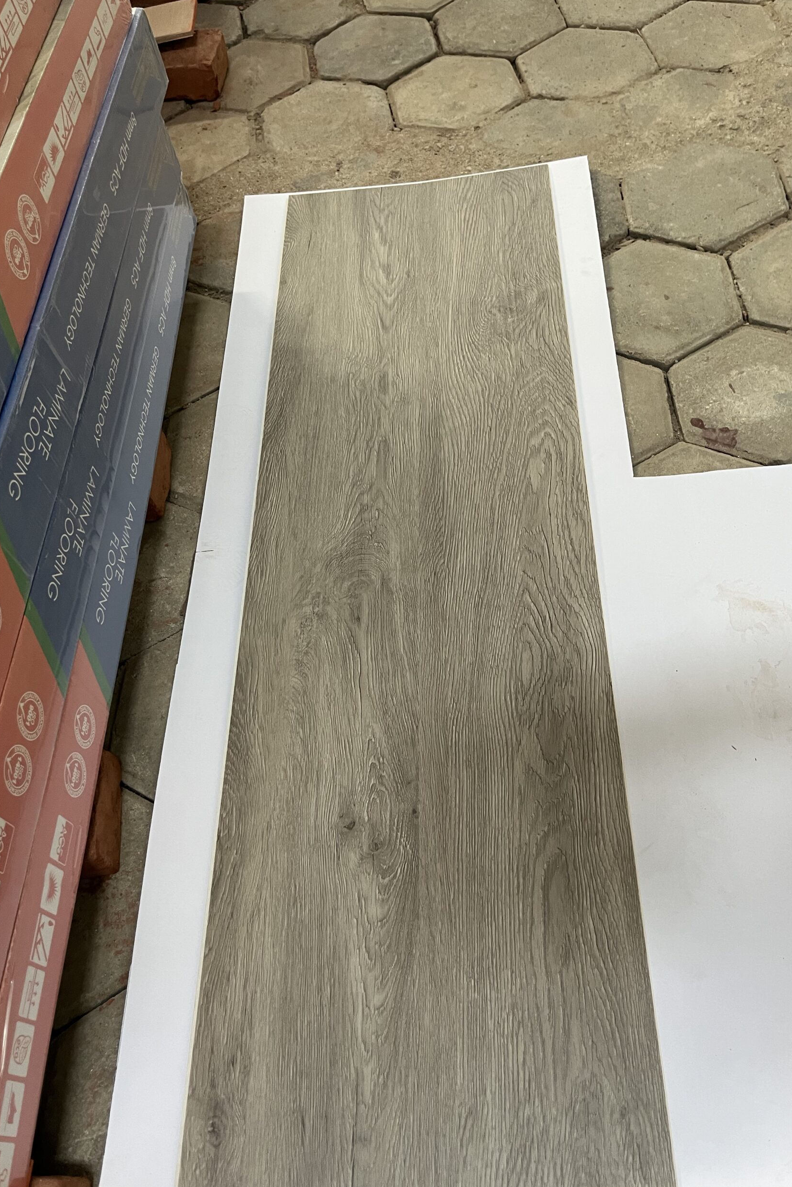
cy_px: 602
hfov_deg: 46.4
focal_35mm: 28
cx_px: 418
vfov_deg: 65.5
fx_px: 924
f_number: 1.6
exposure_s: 1/85
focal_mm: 5.1
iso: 125
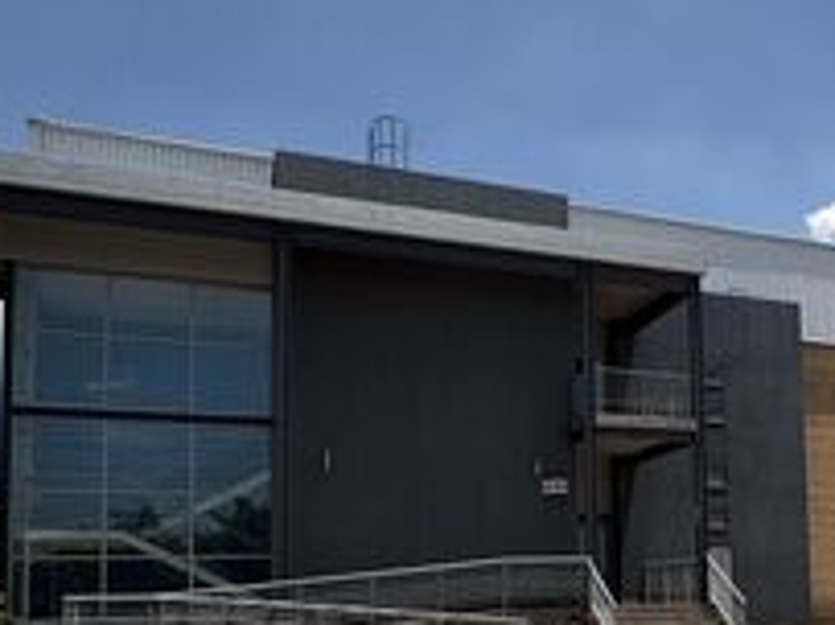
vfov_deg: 33.9
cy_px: 510
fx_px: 988
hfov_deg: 43.0
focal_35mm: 41
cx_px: 705
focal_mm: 2.22
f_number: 2.2
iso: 50
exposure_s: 1/2208
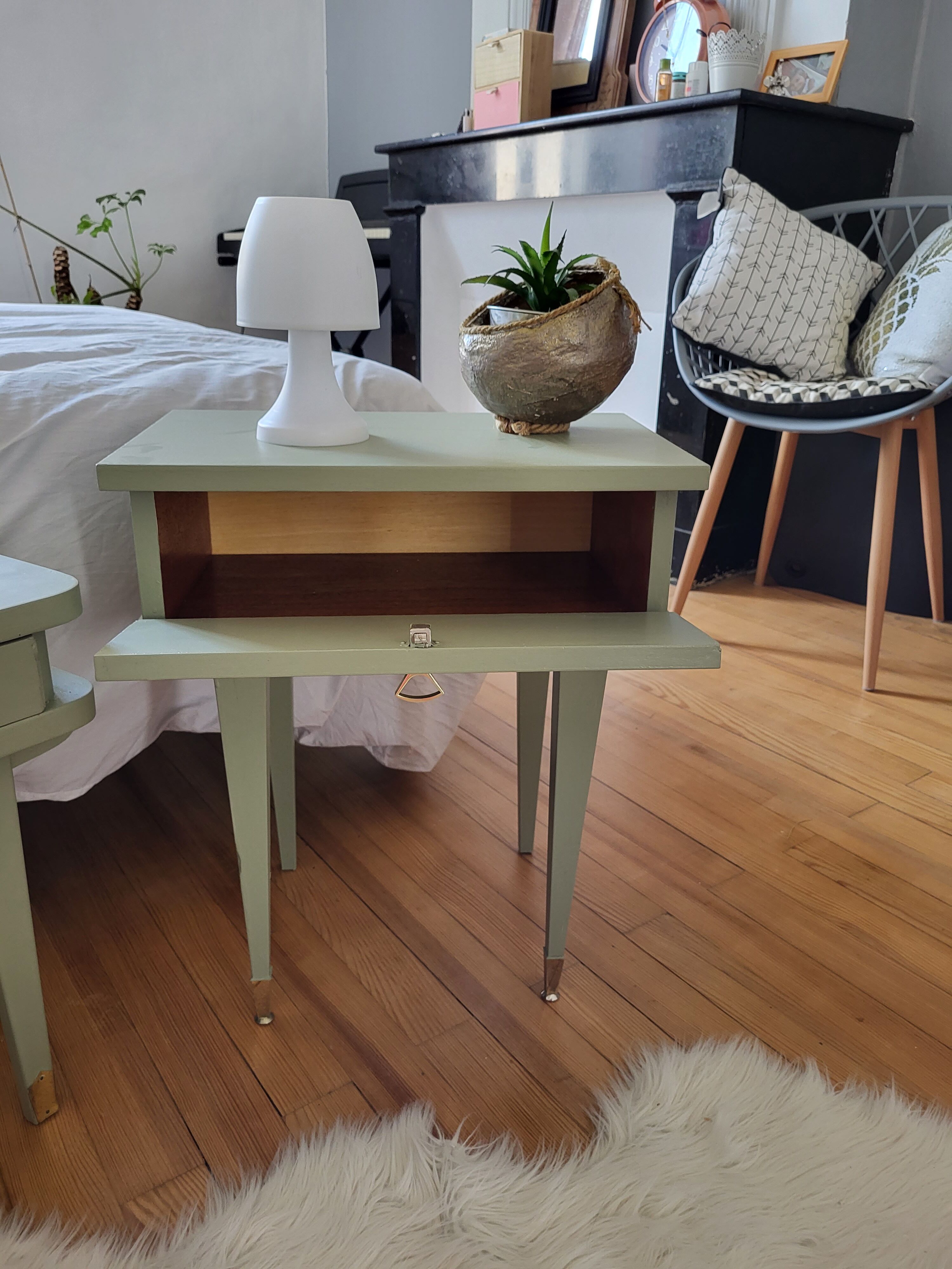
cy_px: 634
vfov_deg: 67.3
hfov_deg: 53.1
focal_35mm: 26
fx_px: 953
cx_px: 476
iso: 250
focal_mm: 5.4
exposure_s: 1/50
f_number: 1.8
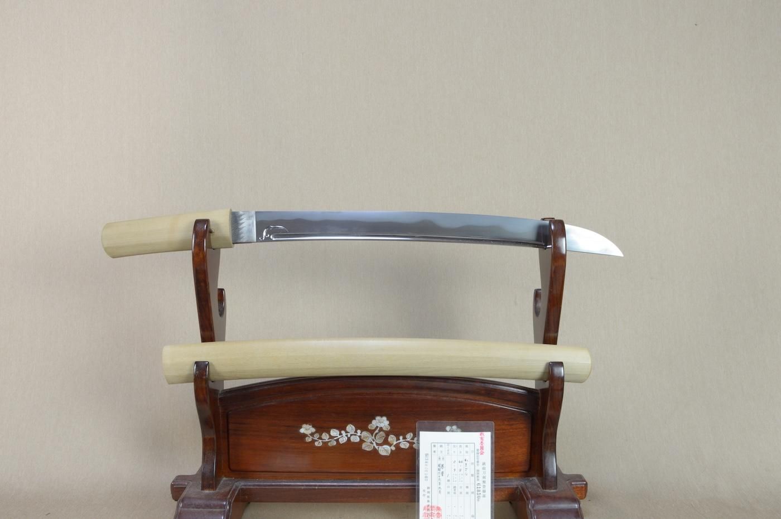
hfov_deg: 62.0
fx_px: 650
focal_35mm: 30
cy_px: 260
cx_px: 390
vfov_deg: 43.5
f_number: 11
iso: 400
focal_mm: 20
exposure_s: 1/2
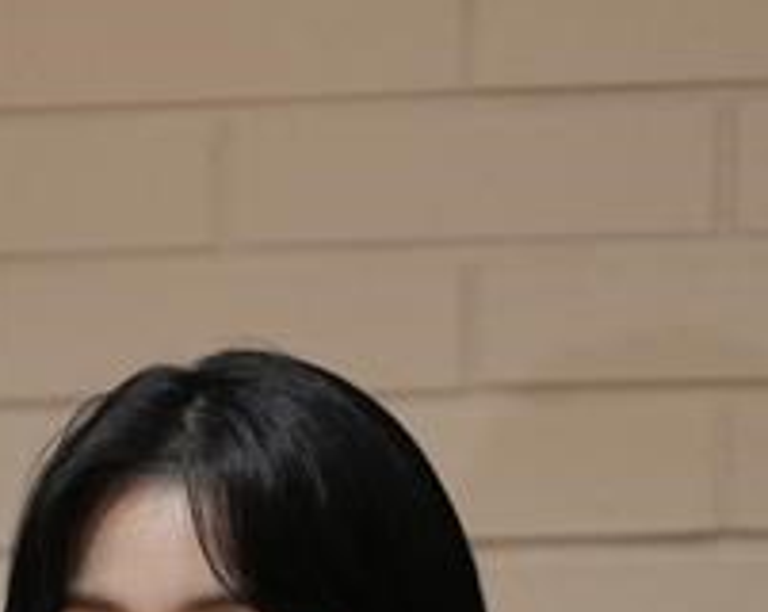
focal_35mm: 608
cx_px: 187
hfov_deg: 3.2
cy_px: 633
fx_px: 13793
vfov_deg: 2.5
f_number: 2.8
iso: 2000
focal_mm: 200
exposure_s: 1/400
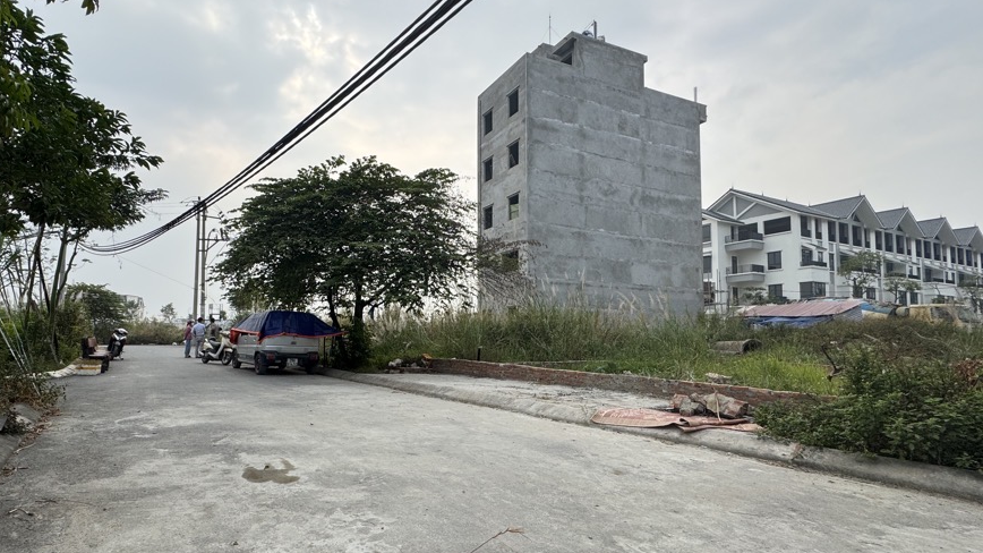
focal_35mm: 18
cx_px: 404
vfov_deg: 60.8
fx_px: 469
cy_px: 313
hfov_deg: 91.7
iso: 40
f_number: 2.2
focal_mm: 2.22
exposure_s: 1/1299
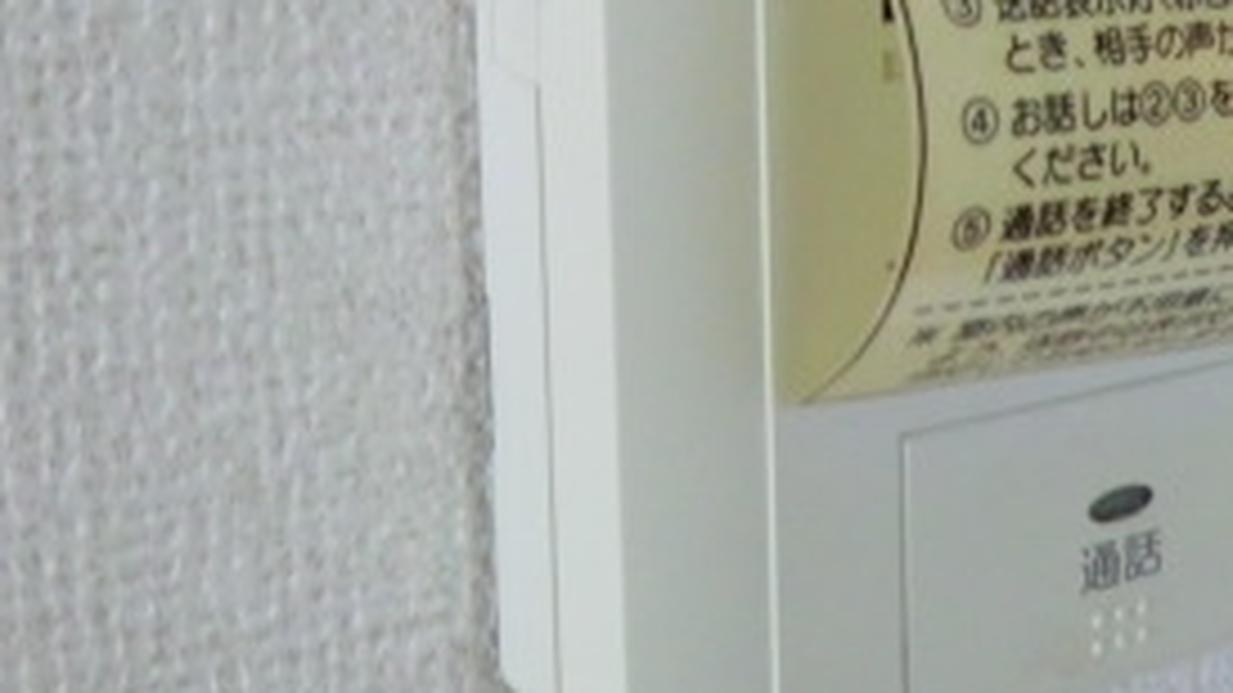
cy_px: -72
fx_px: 1994
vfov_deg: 18.9
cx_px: 860
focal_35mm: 61
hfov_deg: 33.9
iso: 320
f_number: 3.2
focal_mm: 4.3
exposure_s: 1/60
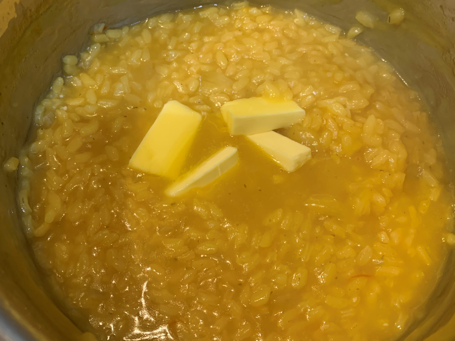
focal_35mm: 26
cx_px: 228
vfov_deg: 53.1
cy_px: 170
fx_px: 342
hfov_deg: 67.3
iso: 200
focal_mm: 4.25
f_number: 1.8
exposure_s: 1/50
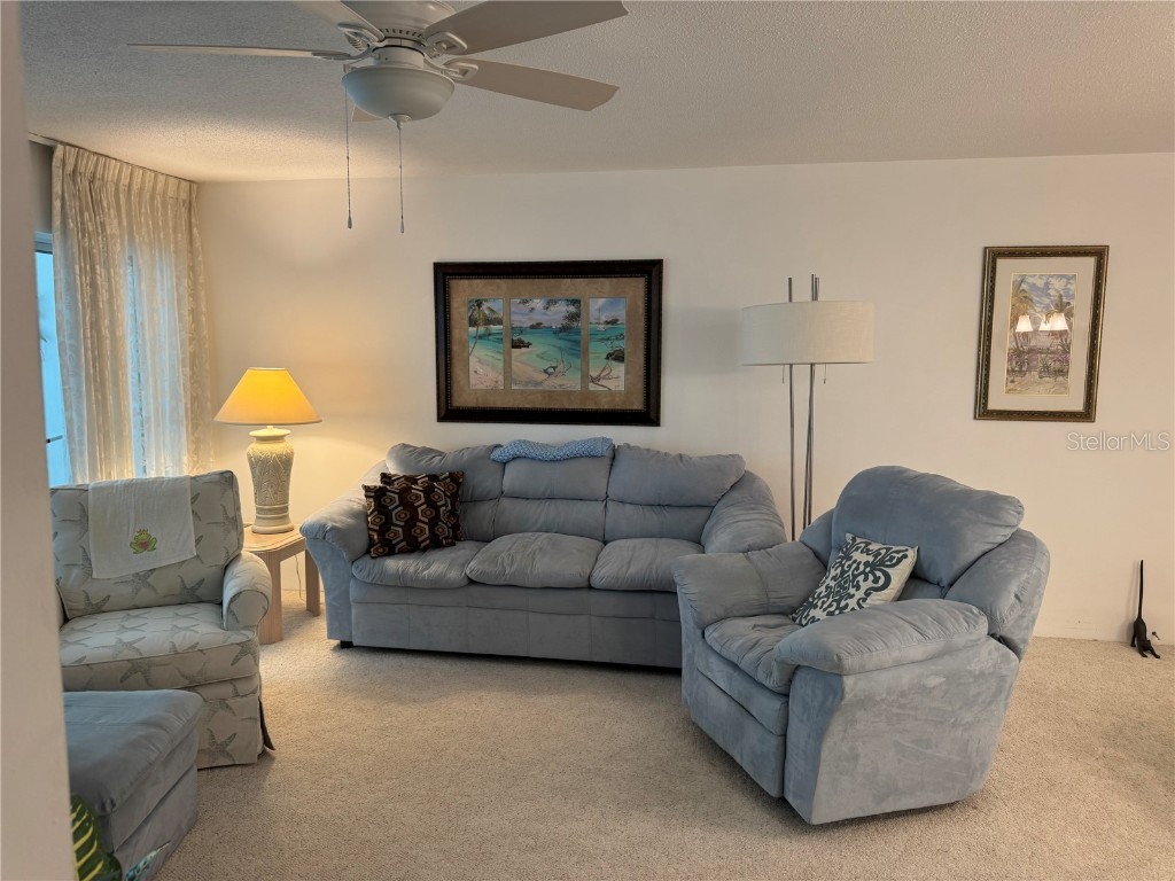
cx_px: 588
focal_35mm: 24
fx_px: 815
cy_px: 440
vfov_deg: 56.8
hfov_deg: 71.6
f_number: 1.78
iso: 125
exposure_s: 1/60
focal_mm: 6.76
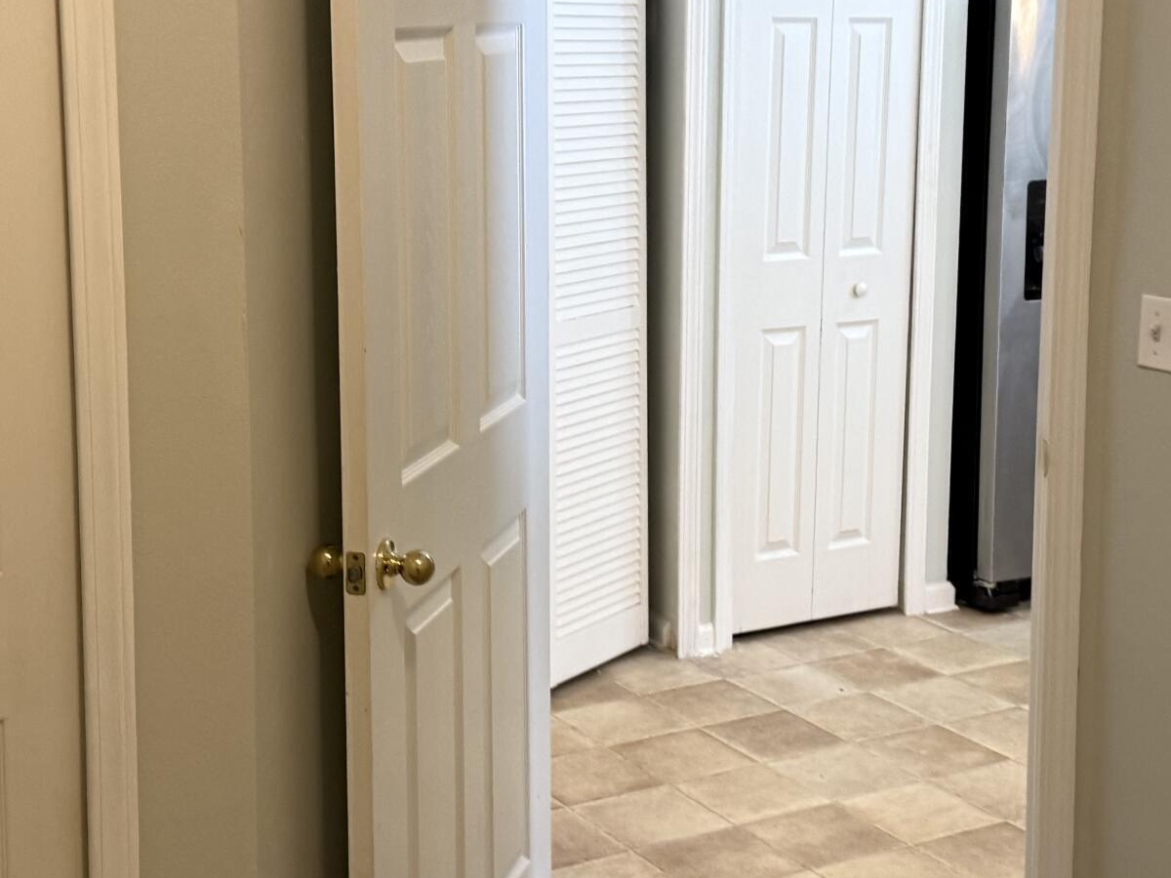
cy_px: 351
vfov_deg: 24.4
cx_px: 558
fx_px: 2030
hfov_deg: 32.2
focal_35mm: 60
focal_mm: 6.76
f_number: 1.78
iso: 250
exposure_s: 1/60
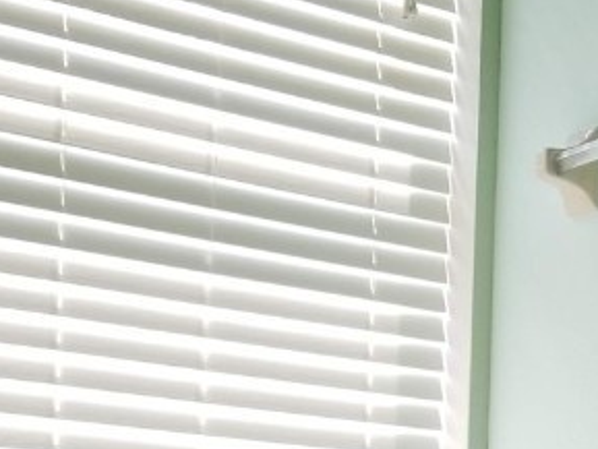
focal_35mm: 92
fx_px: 1590
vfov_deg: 14.9
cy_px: 670
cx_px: 308
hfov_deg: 21.3
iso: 50
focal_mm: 4.3
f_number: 1.7
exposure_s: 1/109
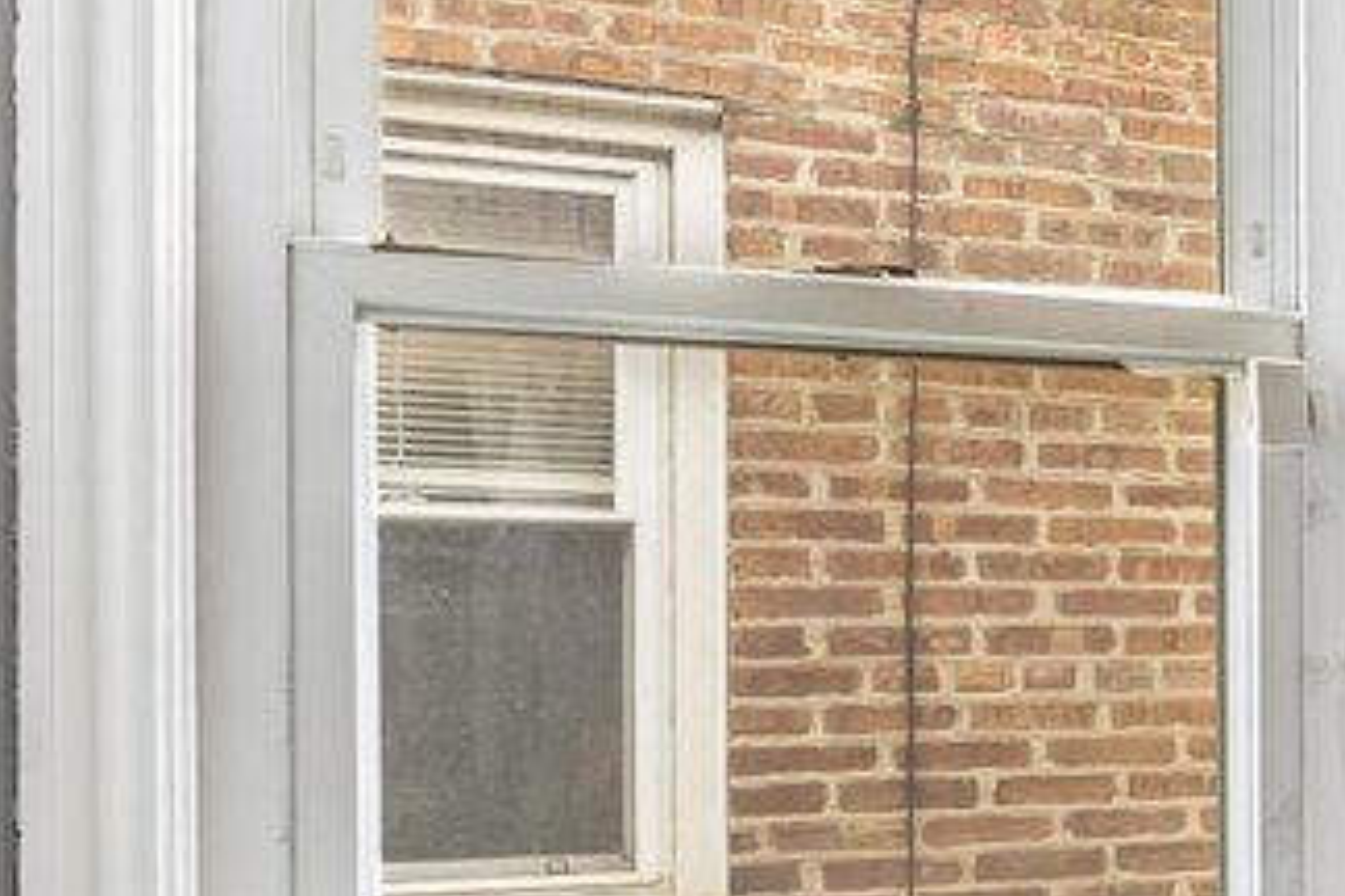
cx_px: 3259
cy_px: 635
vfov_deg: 19.4
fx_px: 2615
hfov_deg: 15.1
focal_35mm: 70
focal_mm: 14
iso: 640
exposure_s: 1/60
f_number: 8
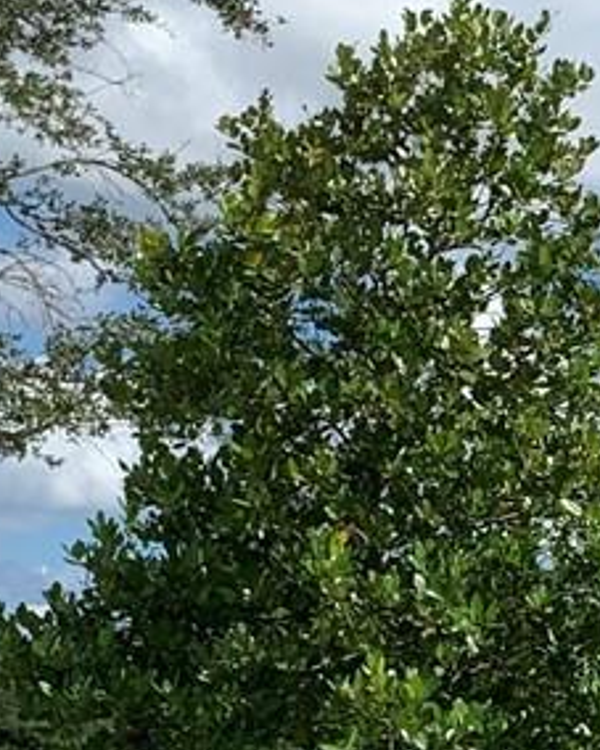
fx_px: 3176
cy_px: 496
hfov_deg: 10.5
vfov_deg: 13.5
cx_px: 804
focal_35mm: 143
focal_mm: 4.25
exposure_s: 1/2994
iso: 25
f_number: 1.8
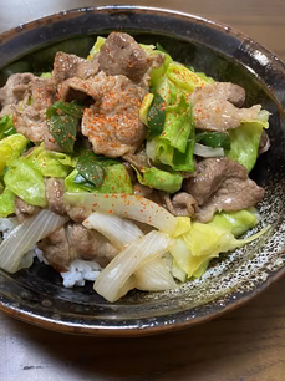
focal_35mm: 34
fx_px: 374
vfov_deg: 53.6
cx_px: 113
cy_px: 153
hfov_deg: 41.5
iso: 320
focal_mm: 4.25
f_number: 1.8
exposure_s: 1/60
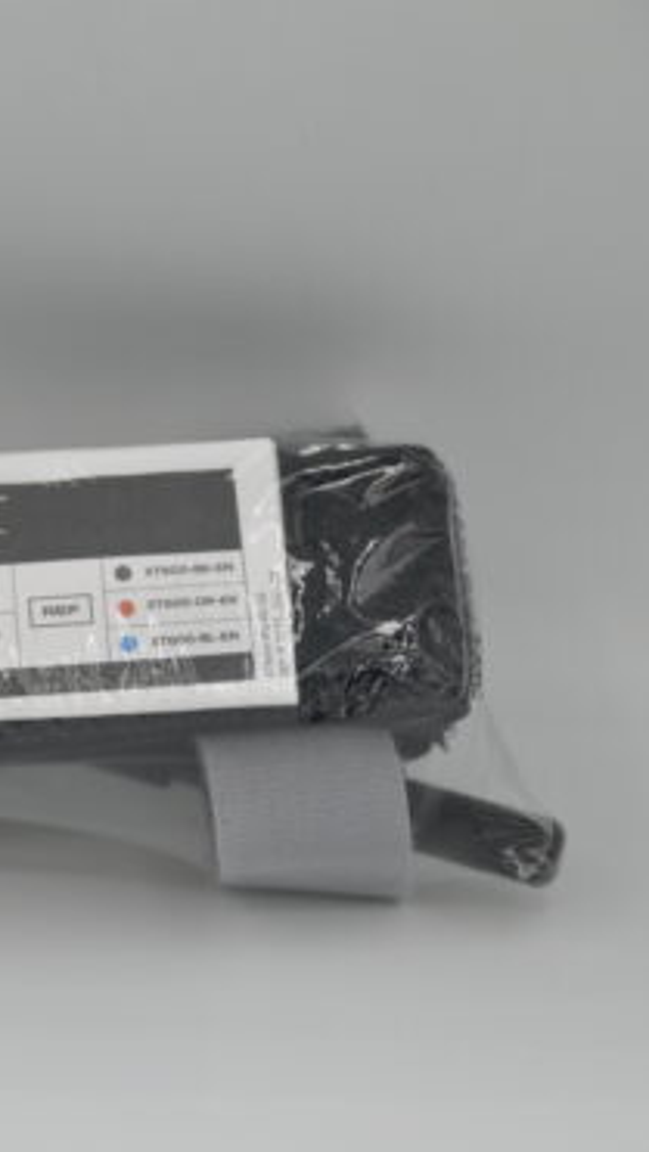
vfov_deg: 16.9
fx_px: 3881
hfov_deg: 9.4
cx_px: -140
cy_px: 592
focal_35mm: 127
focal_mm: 50
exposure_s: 1/1500
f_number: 2.8
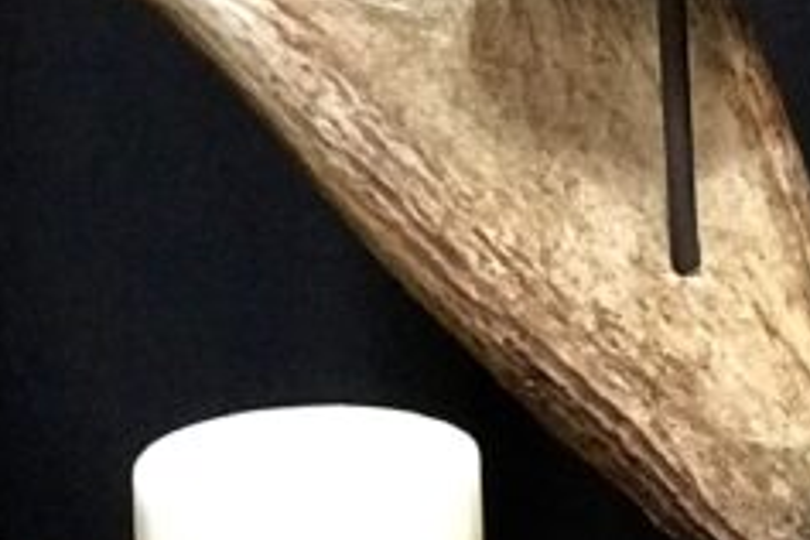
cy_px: 150
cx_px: 967
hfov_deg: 10.5
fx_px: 4320
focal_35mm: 192
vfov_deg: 7.1
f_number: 2.8
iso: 1250
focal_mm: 6.6
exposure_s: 1/60
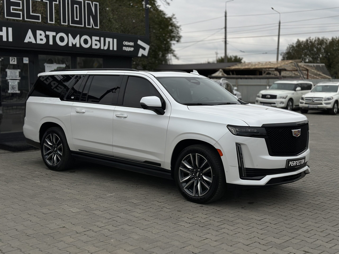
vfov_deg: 30.3
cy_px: 127
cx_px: 170
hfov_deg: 39.7
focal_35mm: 48
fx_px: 470
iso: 80
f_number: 1.78
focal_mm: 6.86
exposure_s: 1/379
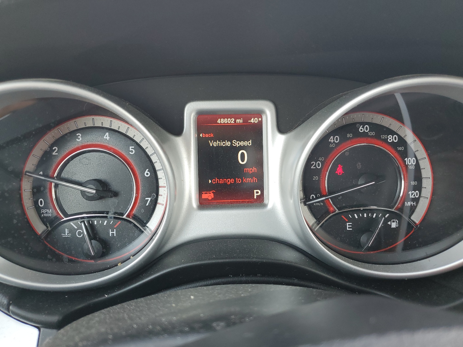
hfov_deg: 67.3
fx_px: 348
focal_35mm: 26
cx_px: 232
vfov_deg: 53.1
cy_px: 174
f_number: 1.5
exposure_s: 1/120
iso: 55
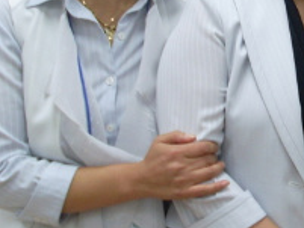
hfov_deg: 15.3
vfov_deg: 12.2
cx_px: 423
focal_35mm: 121
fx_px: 1063
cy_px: 50
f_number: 3
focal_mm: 6.3
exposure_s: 1/30
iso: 100
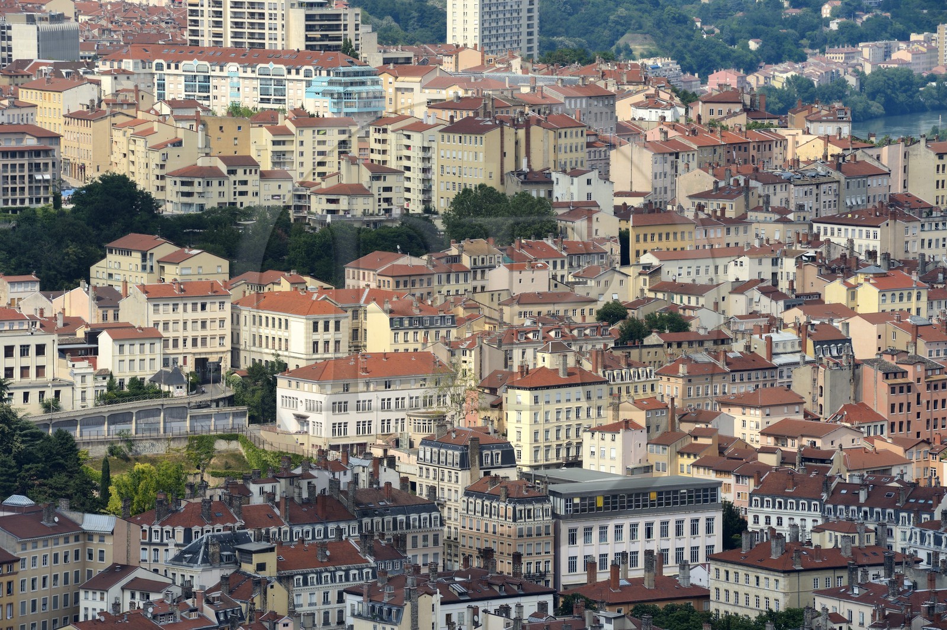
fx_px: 5257
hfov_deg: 10.3
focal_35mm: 200
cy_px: 315
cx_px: 474
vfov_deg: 6.9
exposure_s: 1/320
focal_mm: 200
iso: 200
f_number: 13
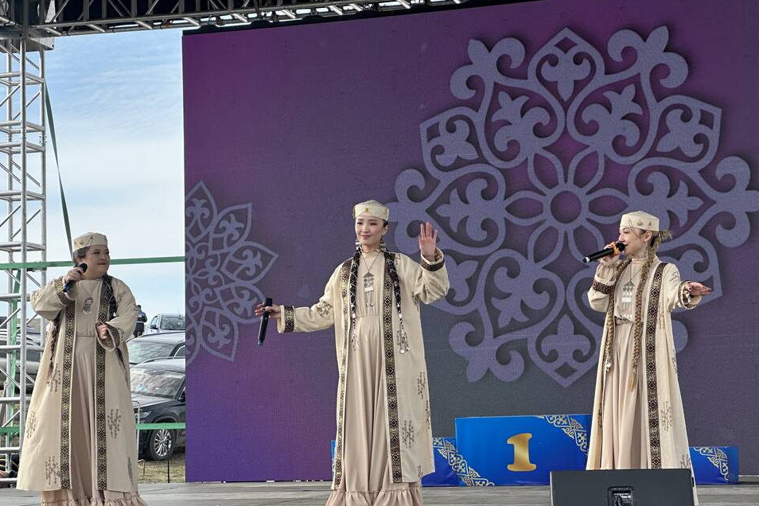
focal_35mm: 86
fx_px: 1813
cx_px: 399
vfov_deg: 15.9
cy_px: 298
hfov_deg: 23.6
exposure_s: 1/481
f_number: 2.8
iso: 32
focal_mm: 9
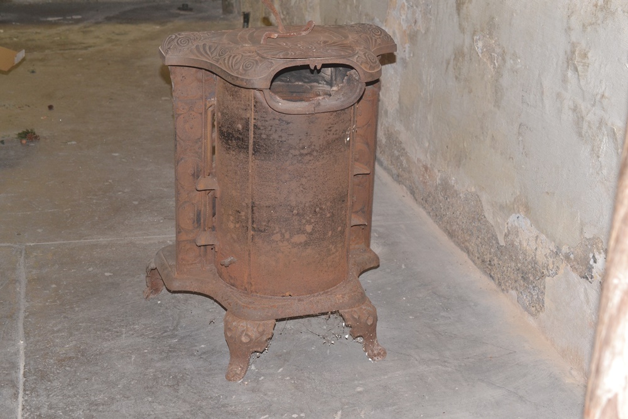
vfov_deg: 22.6
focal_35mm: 60
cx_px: 314
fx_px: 1047
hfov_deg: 33.4
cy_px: 210
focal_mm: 40
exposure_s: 1/60
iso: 640
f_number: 8
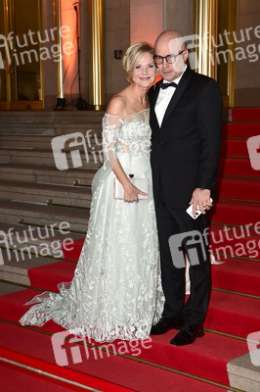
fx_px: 564
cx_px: 130
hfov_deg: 25.9
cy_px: 196
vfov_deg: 38.2
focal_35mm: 52
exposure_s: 1/80
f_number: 5
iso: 2000
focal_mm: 52
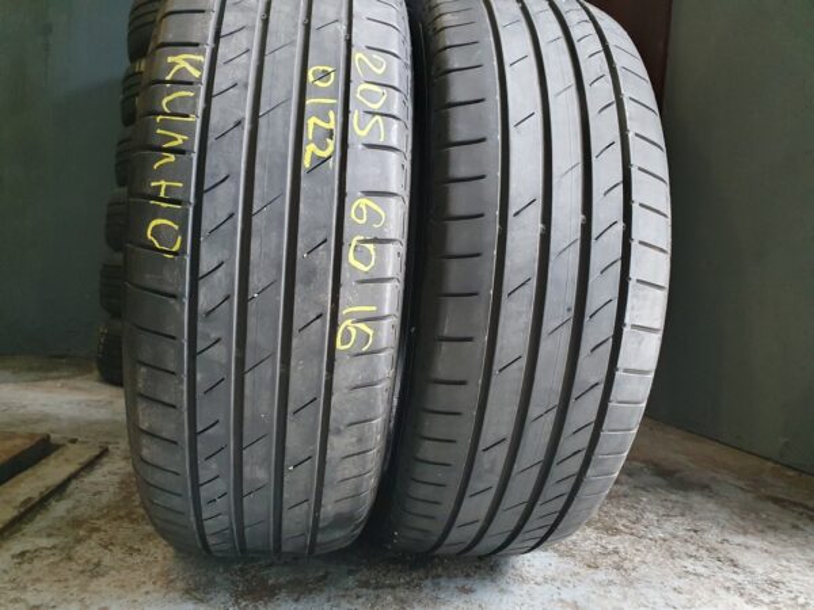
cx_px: 407
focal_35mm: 26
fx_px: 611
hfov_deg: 67.3
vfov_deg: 53.1
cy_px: 305
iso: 640
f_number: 2.4
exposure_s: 1/50
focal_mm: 4.32
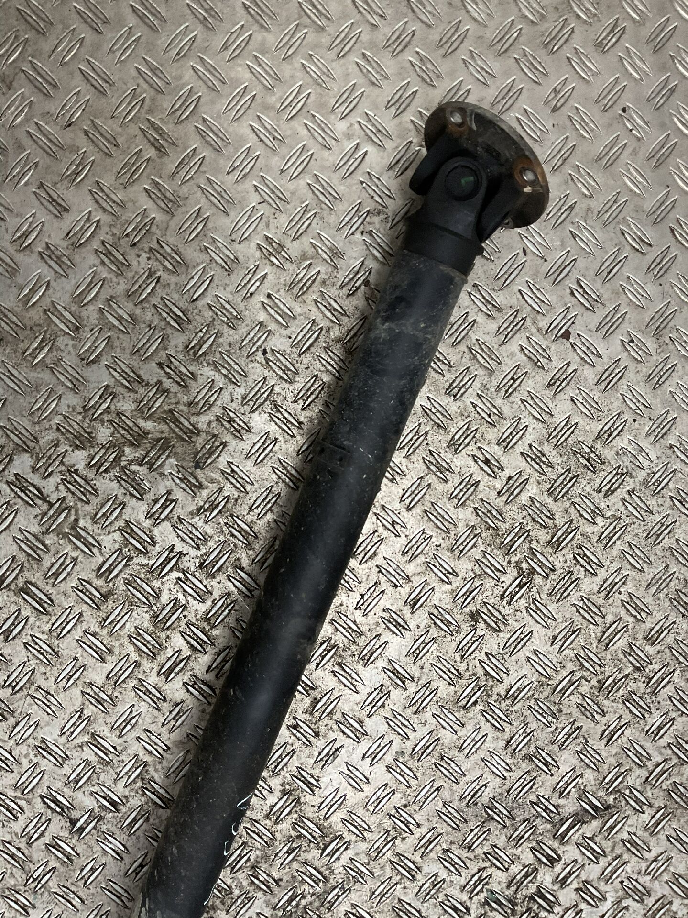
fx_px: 769
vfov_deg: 61.7
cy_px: 459
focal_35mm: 29
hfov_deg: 48.2
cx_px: 344
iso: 64
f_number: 1.8
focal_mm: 3
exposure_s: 1/100
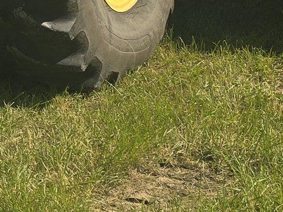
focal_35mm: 169
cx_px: -245
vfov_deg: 8.4
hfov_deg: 10.9
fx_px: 1382
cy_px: -185
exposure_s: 1/805
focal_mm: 6.3
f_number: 1.7
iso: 12
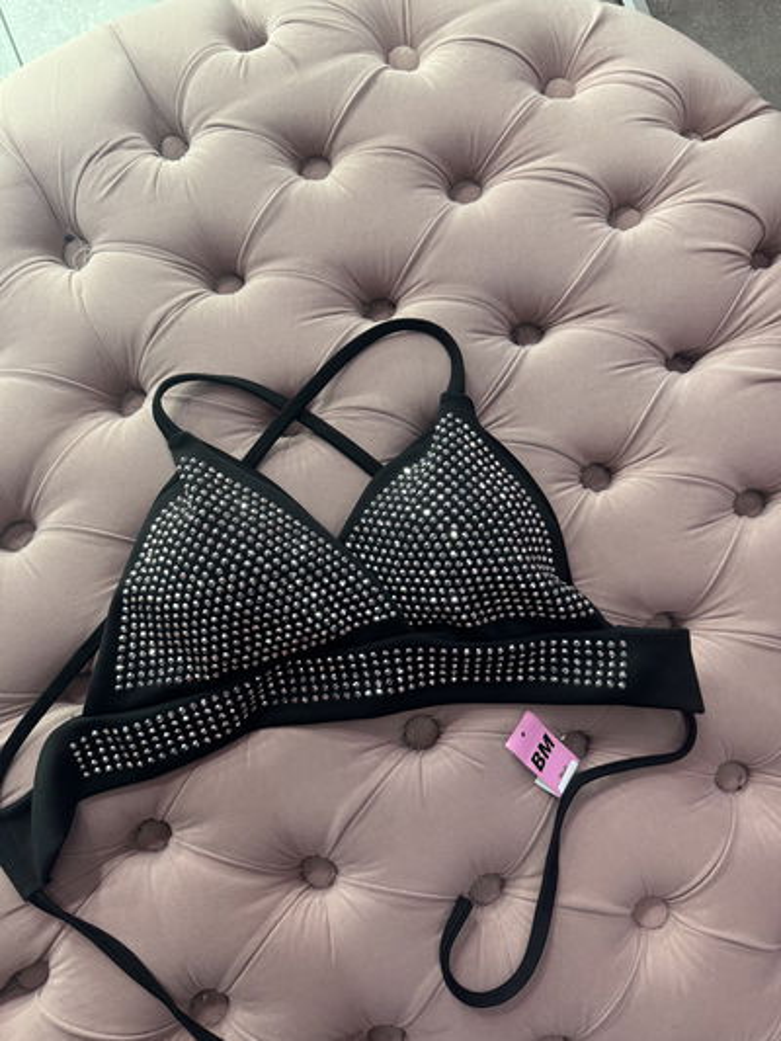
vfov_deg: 71.6
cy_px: 520
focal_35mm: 24
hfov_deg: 56.8
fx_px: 722
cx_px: 390
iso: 200
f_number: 1.78
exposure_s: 1/100
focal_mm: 6.76
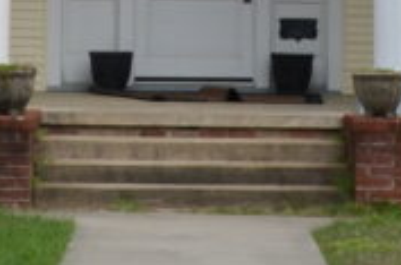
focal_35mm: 307
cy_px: -510
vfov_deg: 4.3
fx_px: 3410
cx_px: 202
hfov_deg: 6.7
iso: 200
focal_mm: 30
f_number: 10
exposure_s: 1/160
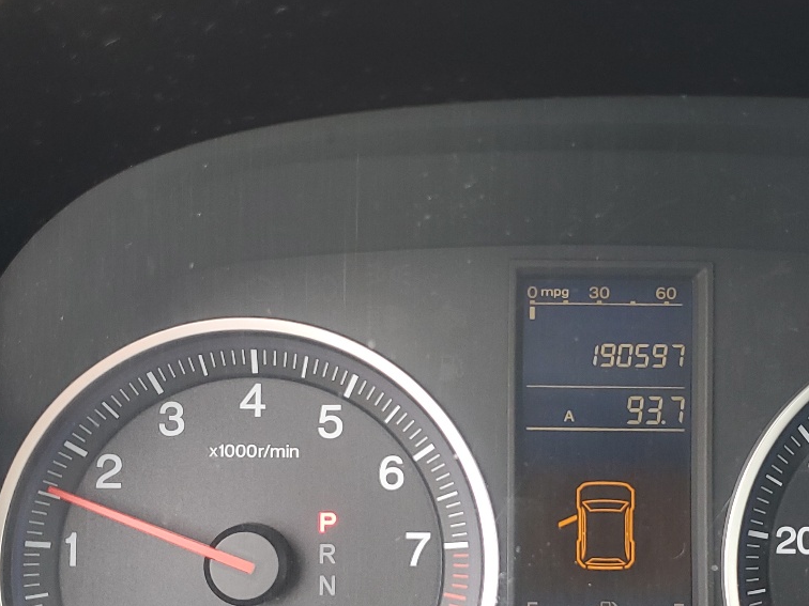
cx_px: 501
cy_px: 448
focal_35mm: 55
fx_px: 1285
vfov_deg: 26.3
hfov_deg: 34.8
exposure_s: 1/120
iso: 61
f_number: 1.5
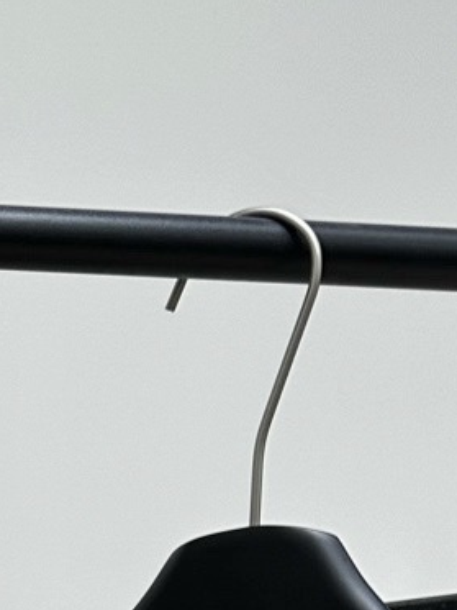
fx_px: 1936
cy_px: 1160
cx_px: -554
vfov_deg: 15.1
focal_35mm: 110
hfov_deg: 11.6
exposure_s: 1/100
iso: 64
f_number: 1.78
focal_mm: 6.86
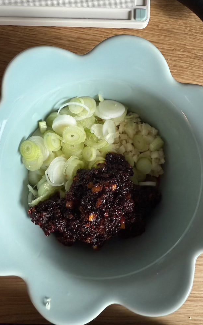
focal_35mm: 26
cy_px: 162
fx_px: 230
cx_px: 102
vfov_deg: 70.4
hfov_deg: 47.6
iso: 320
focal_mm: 2.2
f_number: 2.2
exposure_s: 1/95
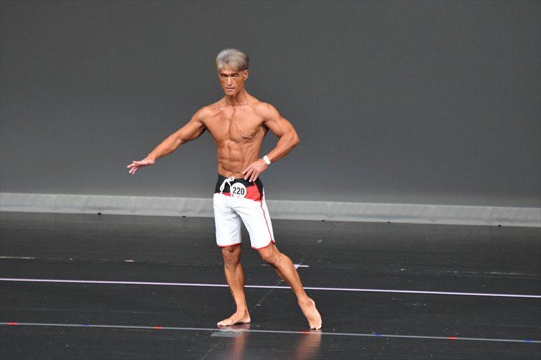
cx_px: 270
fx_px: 4732
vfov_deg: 4.4
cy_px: 180
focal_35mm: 315
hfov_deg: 6.5
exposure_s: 1/400
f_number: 5.6
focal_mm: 210
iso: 5000
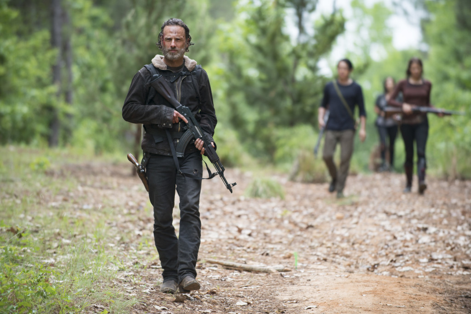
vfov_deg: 9.8
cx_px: 236
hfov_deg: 14.6
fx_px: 1833
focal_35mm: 140
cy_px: 157
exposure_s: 1/640
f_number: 3.2
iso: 400
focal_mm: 140
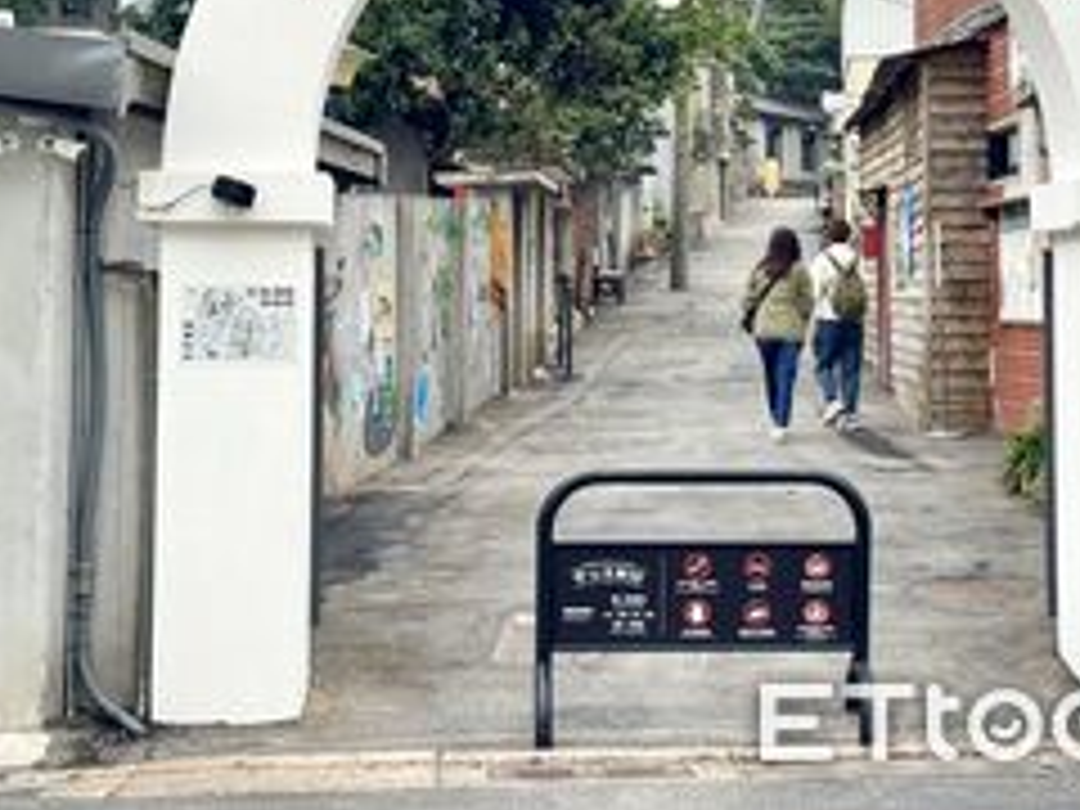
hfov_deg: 24.3
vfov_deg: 18.2
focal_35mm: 80
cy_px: 140
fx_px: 2496
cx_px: 680
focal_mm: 6.76
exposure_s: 1/312
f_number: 1.78
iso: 64
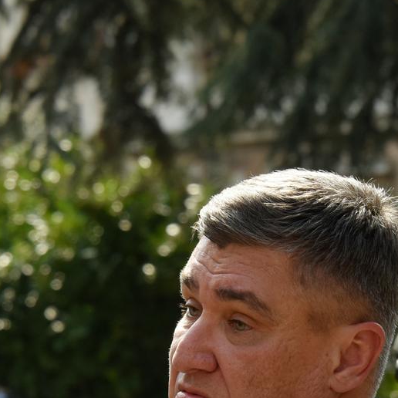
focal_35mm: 296
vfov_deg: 5.9
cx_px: 170
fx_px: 3850
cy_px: 407
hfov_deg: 5.9
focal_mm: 112
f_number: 7.1
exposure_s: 1/500
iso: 640
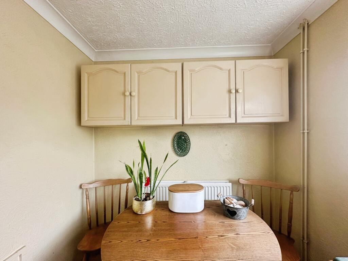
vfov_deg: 85.7
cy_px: 130
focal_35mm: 14
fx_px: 141
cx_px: 174
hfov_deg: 102.1
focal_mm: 2.22
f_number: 2.2
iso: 160
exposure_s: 1/99
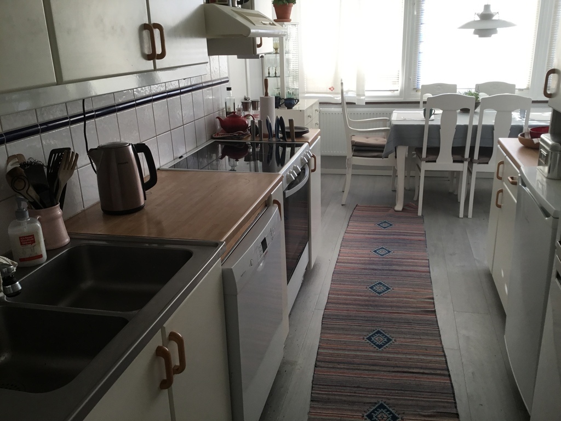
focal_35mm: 31
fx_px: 502
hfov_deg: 58.4
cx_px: 280
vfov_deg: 45.4
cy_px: 210
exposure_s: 1/50
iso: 25
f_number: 2.4
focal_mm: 3.3
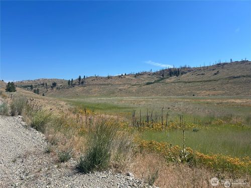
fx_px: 189
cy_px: 94
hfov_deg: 67.3
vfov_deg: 53.1
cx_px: 126
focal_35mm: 26
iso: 50
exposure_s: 1/5076
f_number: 1.5
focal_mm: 5.7
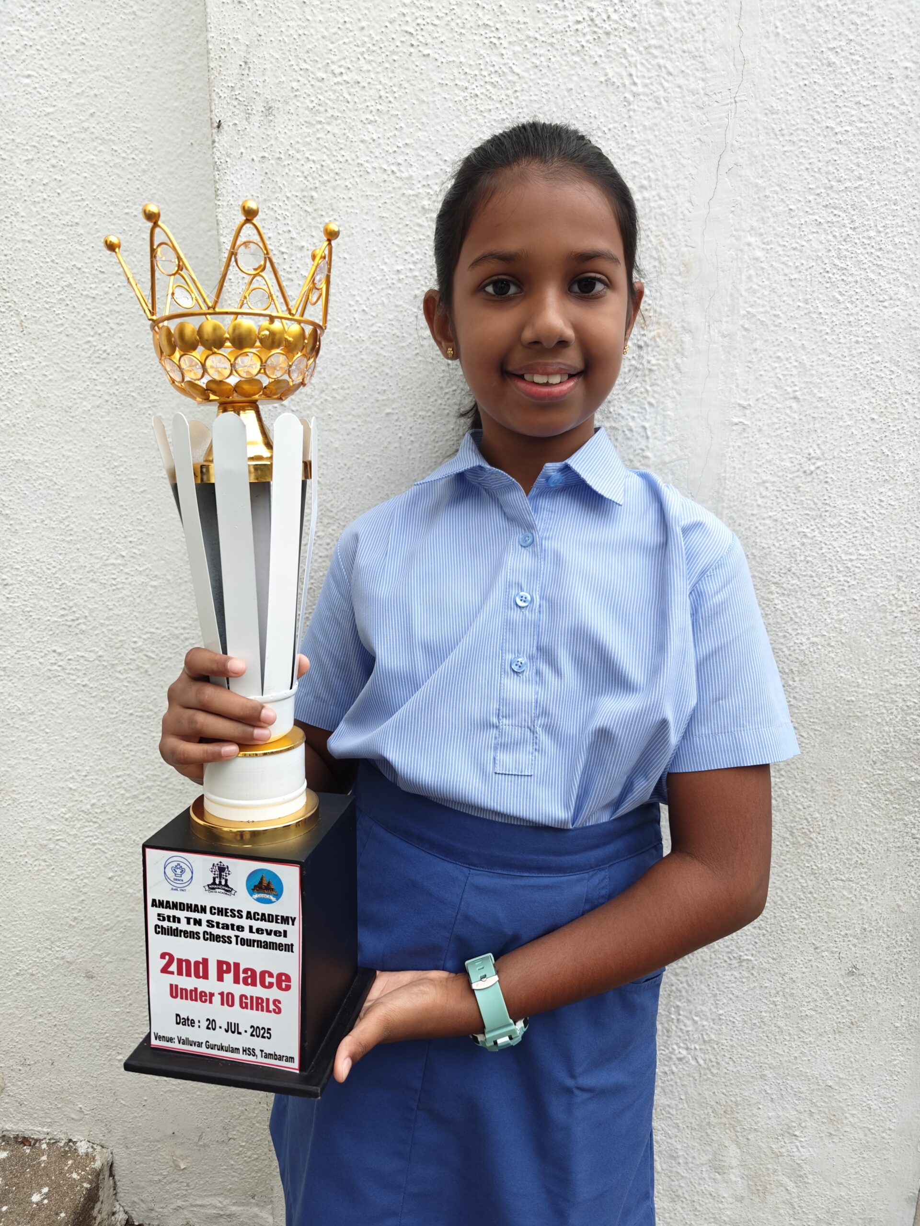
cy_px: 613
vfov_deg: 73.9
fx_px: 815
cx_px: 460
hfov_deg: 58.9
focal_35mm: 23
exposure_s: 1/213
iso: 50
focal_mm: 6.06
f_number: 1.6
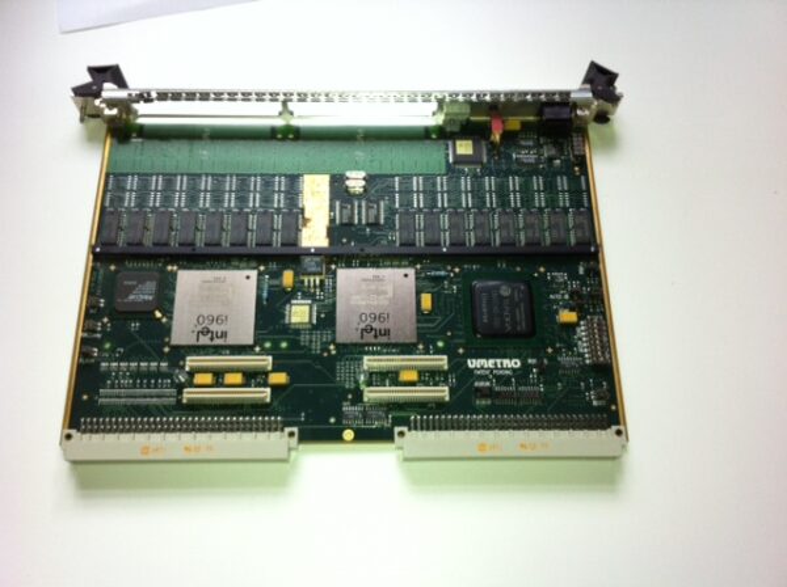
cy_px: 294
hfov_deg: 52.7
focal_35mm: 35
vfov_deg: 40.6
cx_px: 394
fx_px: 794
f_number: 2.8
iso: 100
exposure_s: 1/60
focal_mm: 3.85
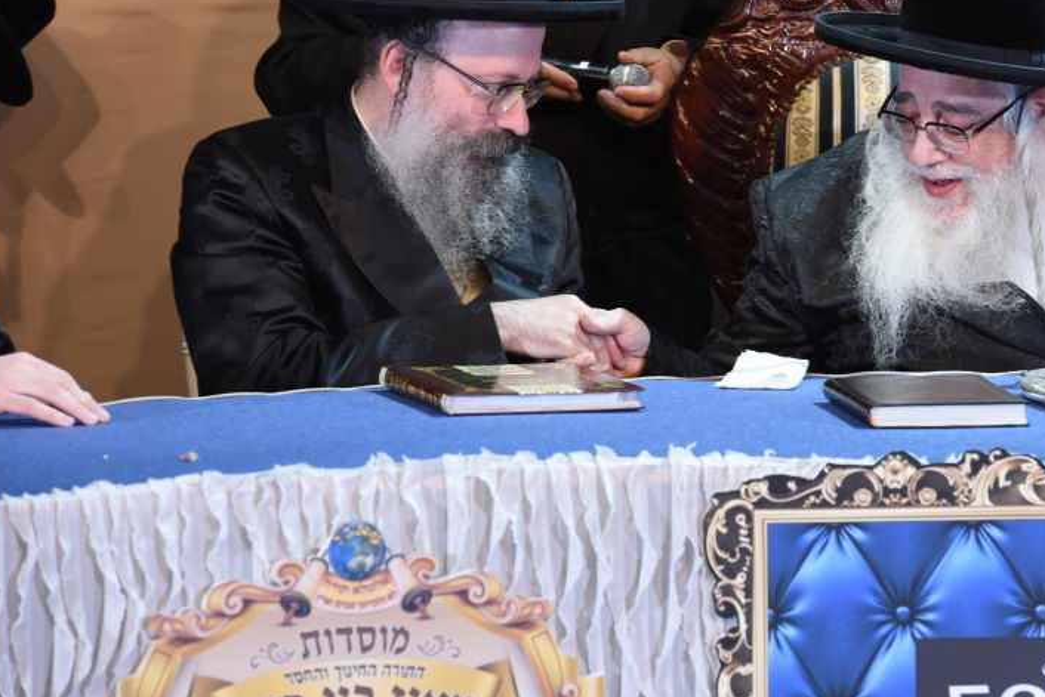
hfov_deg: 7.9
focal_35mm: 261
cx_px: 719
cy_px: 212
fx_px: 7577
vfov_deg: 5.3
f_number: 8
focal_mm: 180
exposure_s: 1/160
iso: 2500
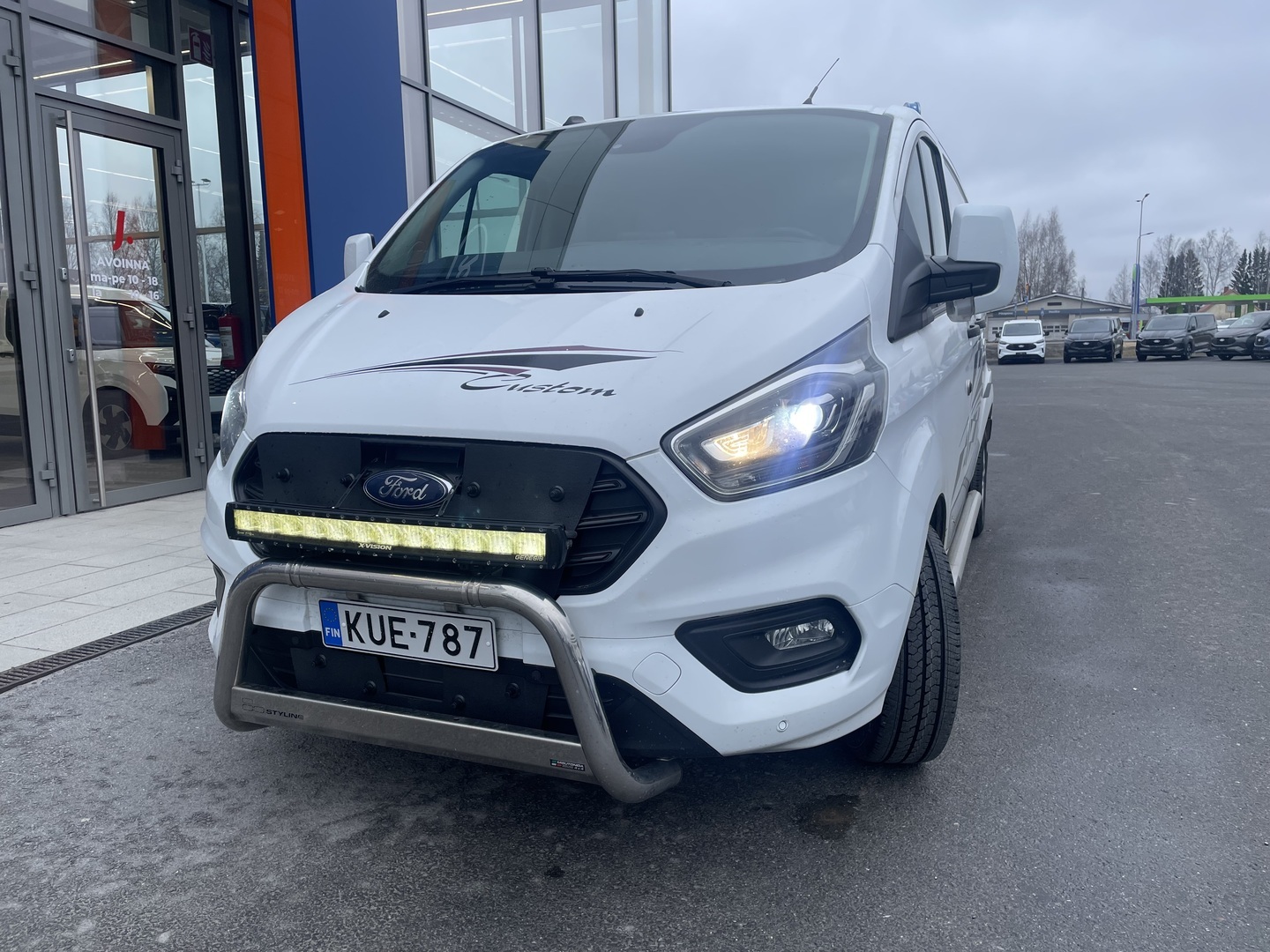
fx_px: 954
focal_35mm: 26
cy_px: 476
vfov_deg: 53.1
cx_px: 635
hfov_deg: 67.3
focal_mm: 4.2
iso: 32
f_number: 1.6
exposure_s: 1/895
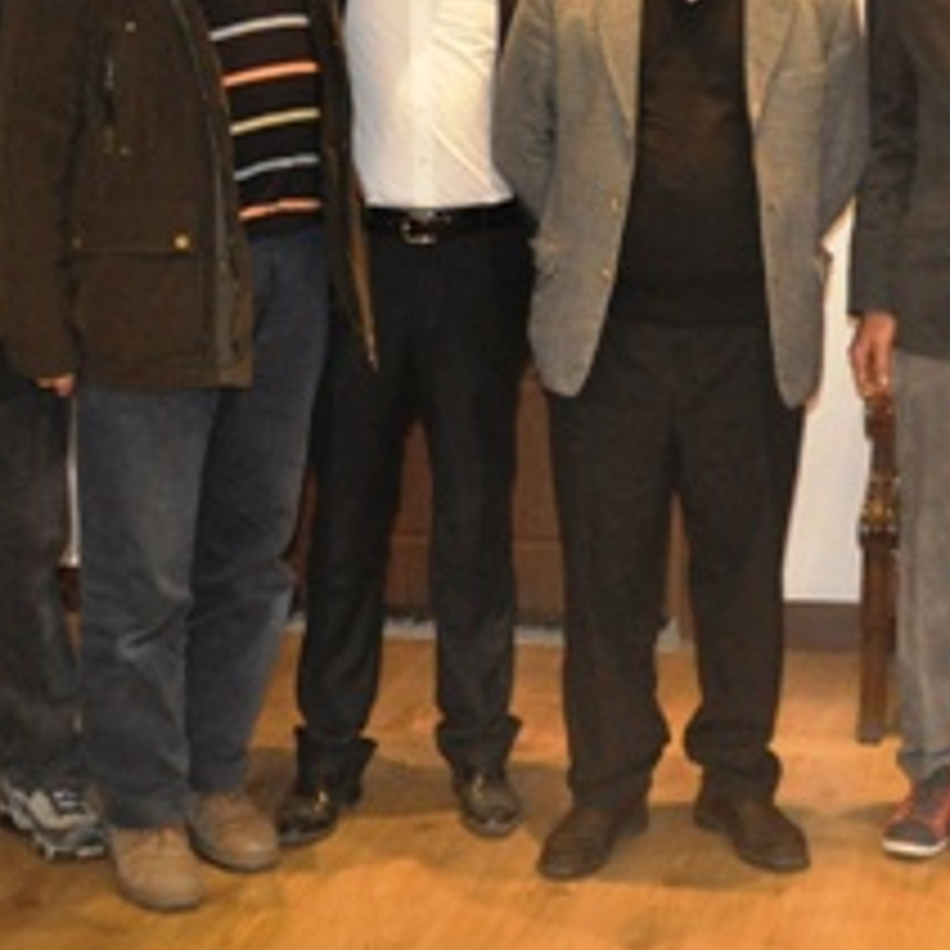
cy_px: 151
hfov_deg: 19.5
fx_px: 2701
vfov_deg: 19.7
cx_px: 882
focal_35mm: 87
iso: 800
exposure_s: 1/60
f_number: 3.5
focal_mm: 18
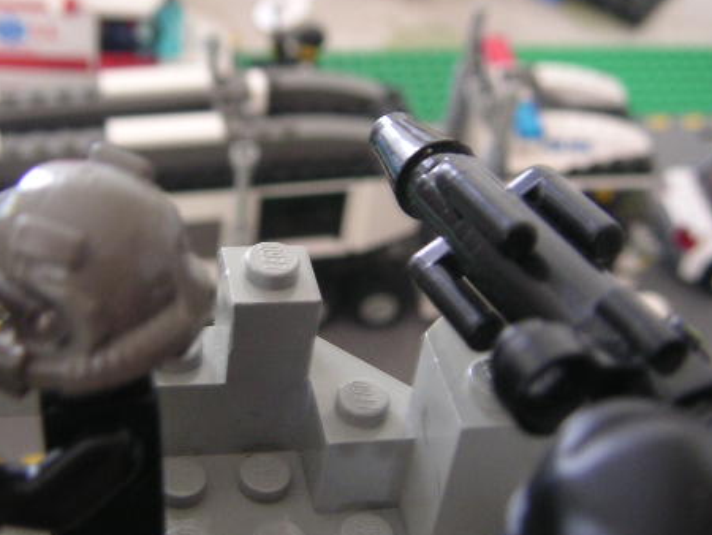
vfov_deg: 27.1
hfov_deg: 35.3
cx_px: 253
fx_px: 1111
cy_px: 268
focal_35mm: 54
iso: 100
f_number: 2.8
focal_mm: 6
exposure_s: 1/6
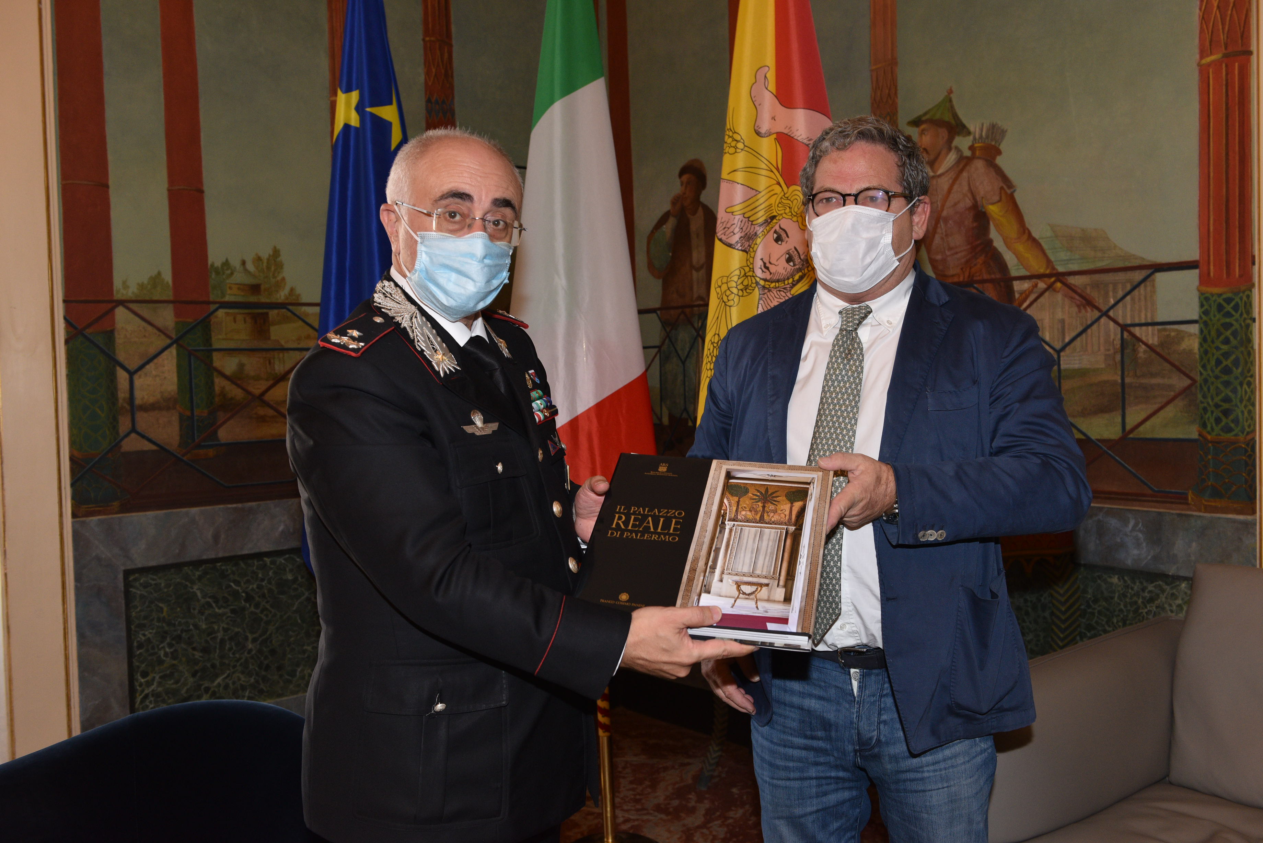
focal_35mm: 32
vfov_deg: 41.1
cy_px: 422
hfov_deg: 58.7
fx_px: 1123
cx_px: 632
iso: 800
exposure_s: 1/60
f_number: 5
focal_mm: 32
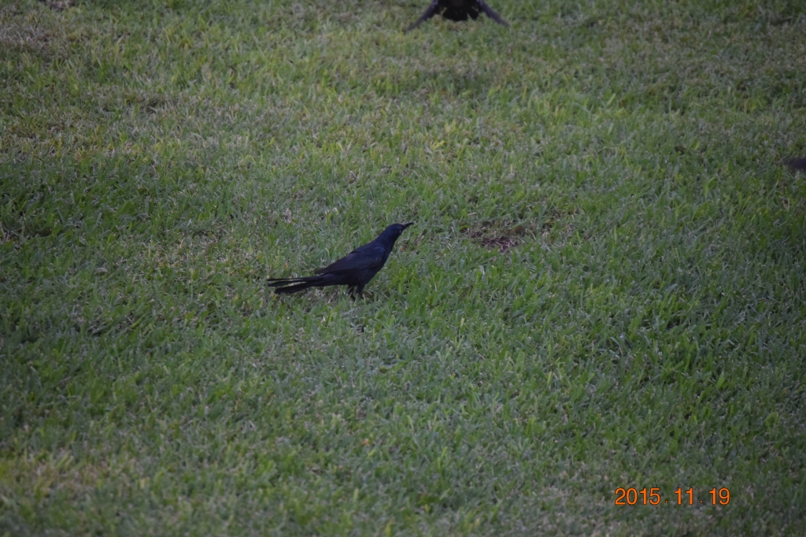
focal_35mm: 300
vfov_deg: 4.6
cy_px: 268
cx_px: 403
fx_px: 6714
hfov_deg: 6.9
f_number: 5.6
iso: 3200
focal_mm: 200
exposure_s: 1/500
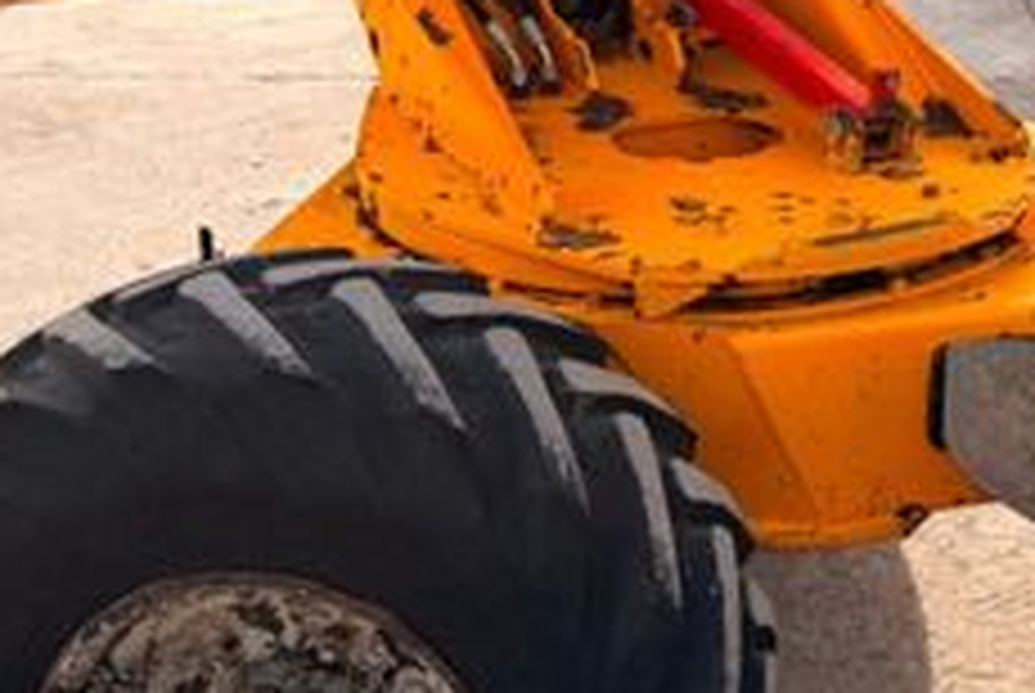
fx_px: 1871
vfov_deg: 20.9
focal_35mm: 65
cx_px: 832
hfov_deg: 30.2
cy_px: 234
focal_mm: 6.76
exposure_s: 1/2445
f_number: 1.78
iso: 80
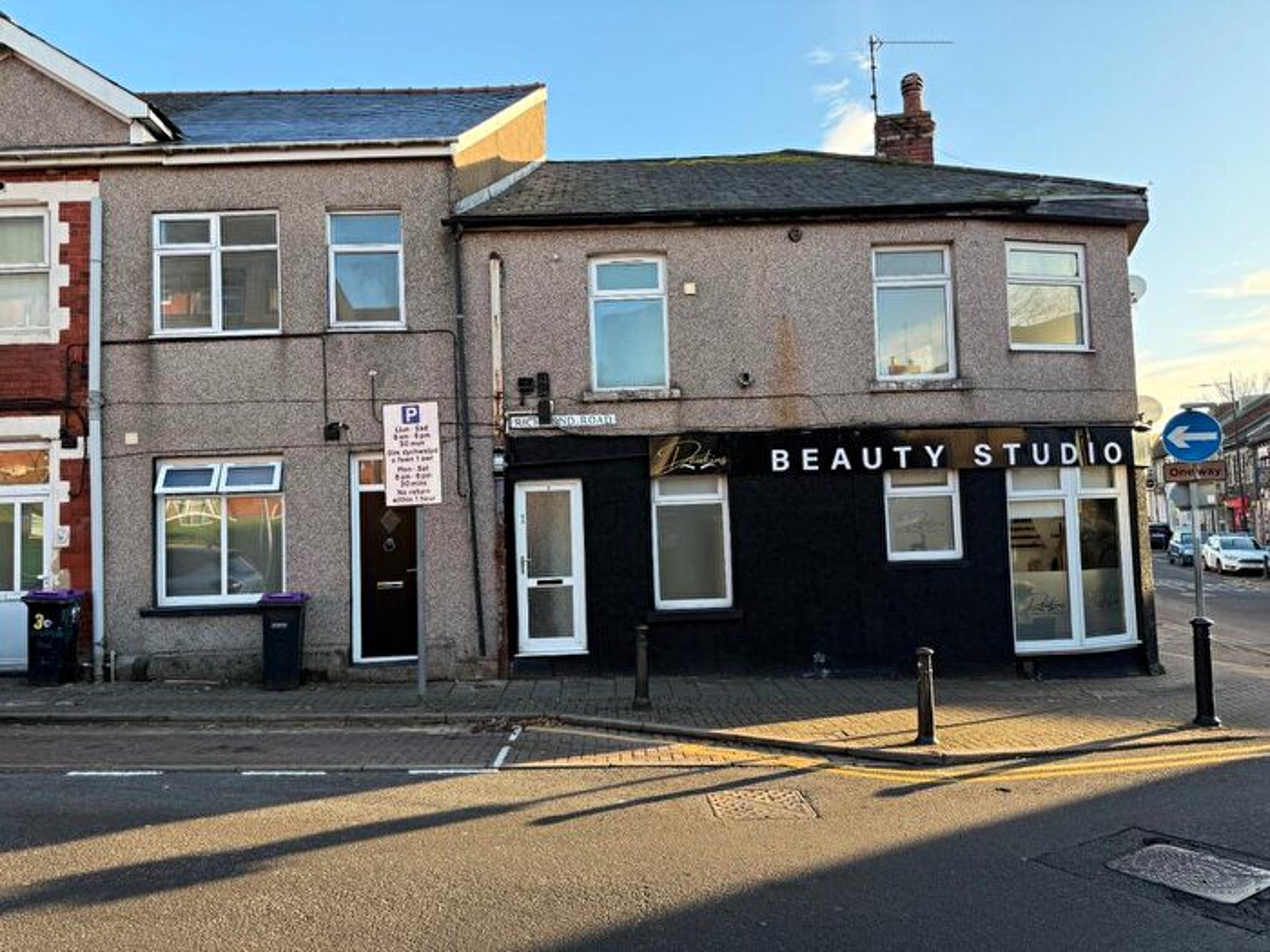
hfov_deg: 71.6
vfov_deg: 56.8
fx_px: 881
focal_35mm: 24
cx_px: 635
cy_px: 476
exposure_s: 1/654
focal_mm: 6.76
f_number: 1.78
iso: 100
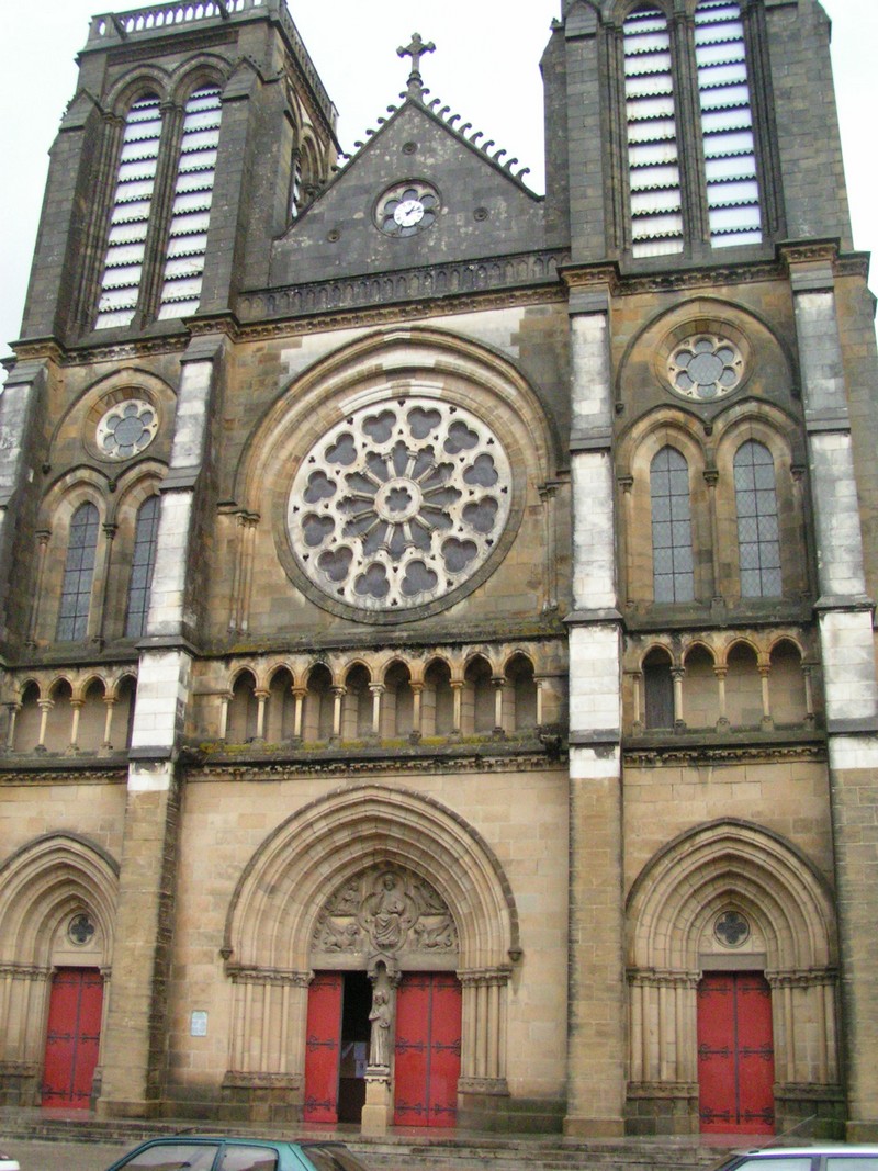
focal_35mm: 38
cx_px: 439
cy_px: 586
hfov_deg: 37.7
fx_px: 1285
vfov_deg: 49.0
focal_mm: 5.8
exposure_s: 1/640
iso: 400
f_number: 5.6
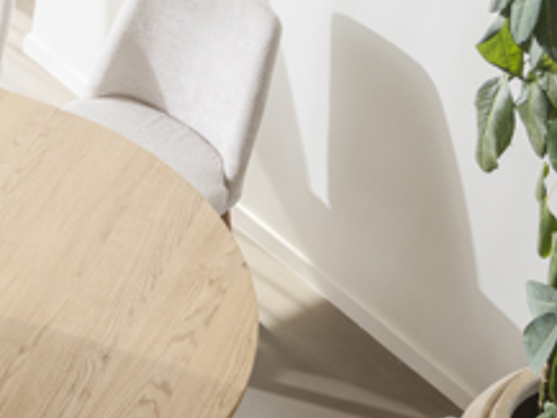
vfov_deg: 10.3
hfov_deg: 13.4
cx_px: -158
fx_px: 2288
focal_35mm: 142
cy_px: -31
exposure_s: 1/200
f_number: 4
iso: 100
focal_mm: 33.5
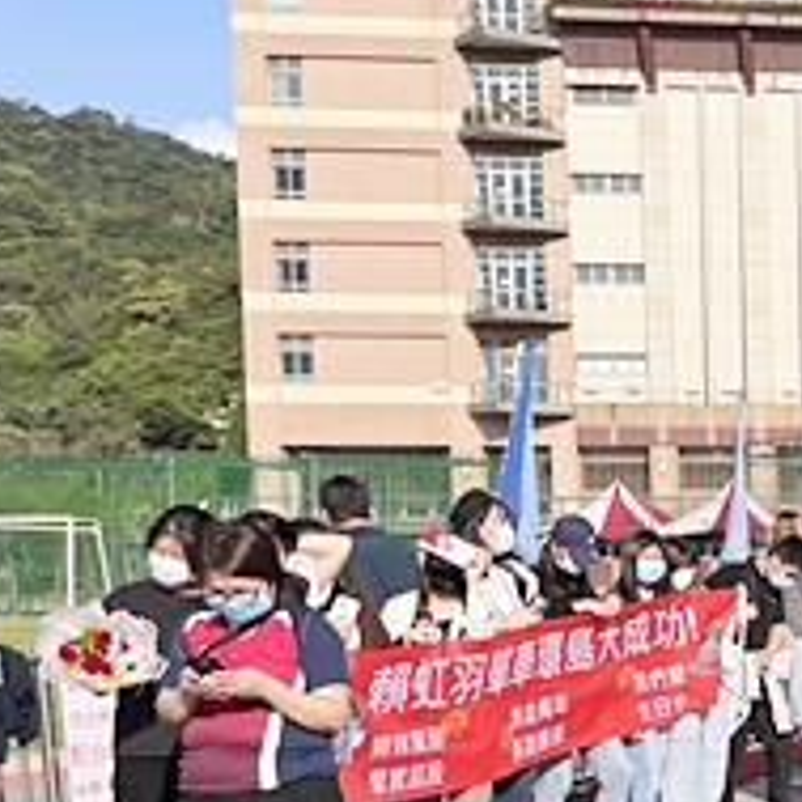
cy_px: 653
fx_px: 2123
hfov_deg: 18.0
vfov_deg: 21.1
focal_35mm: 81
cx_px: 1347
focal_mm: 5.1
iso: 50
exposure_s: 1/2967
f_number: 1.6
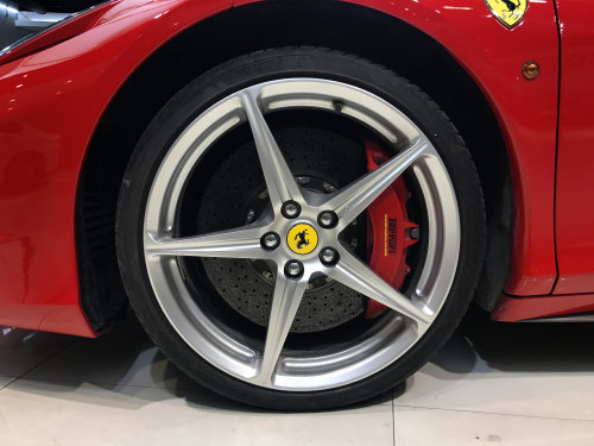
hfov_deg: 63.4
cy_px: 223
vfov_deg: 49.7
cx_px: 297
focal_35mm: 28
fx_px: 480
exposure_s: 1/50
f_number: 1.8
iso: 25
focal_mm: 3.99
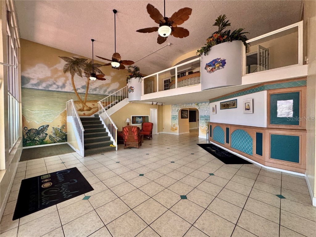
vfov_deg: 85.7
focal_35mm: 14
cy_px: 118
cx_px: 158
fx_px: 128
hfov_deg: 102.1
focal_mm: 2.22
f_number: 2.2
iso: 125
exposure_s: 1/99
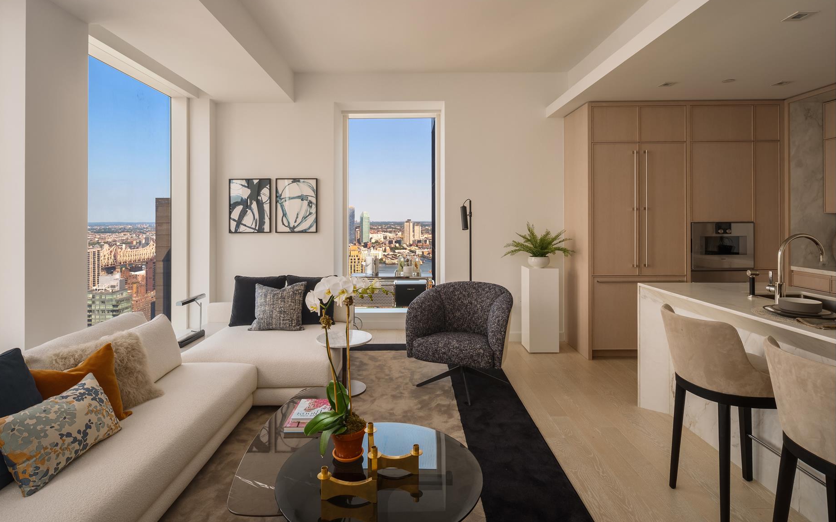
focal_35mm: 18
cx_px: 403
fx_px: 410
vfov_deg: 65.0
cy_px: 269
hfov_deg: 91.1
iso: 640
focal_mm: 17
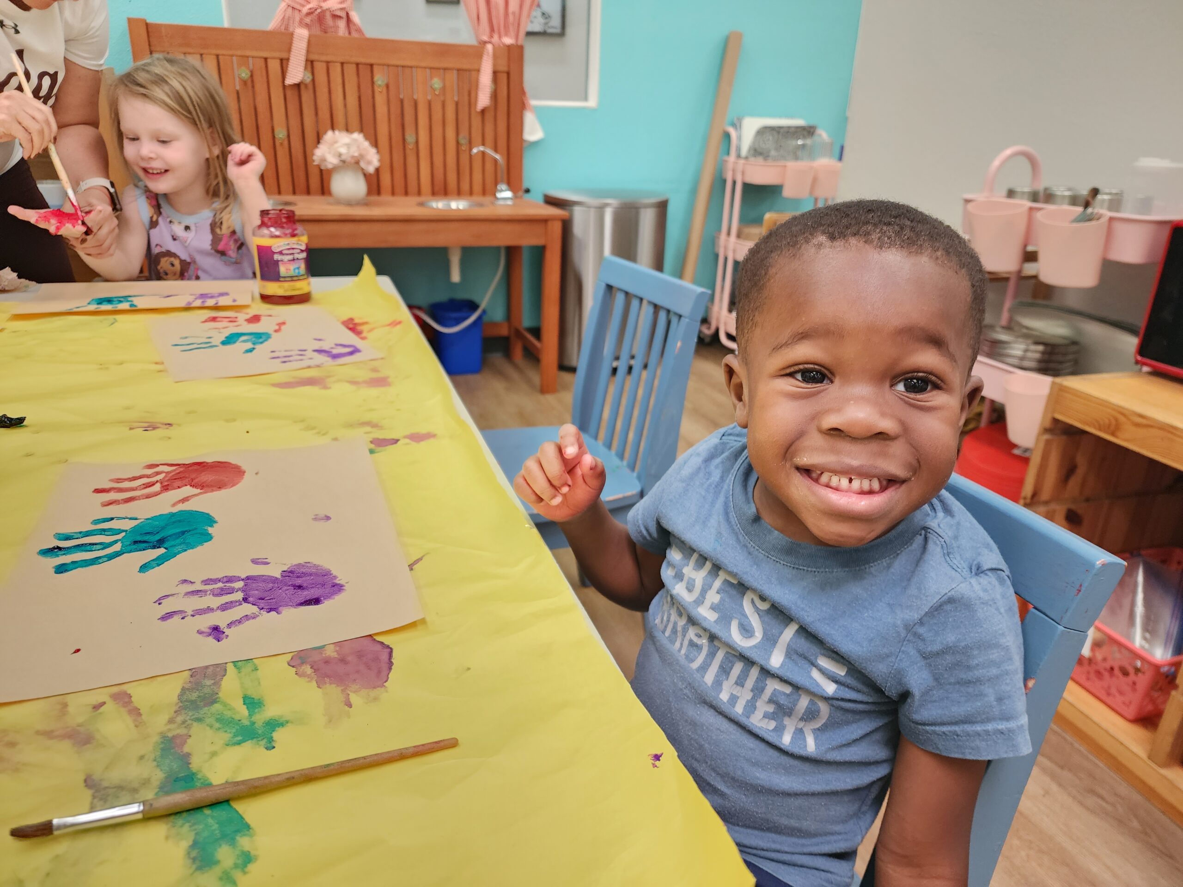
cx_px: 592
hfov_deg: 73.9
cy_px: 444
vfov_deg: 58.9
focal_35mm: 23
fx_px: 786
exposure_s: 1/120
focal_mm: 6.4
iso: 400
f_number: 1.8
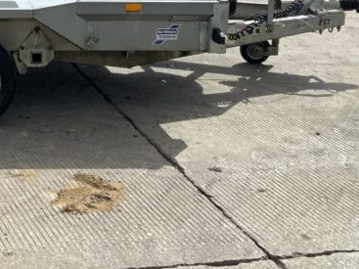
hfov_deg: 22.6
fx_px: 840
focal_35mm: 81
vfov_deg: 17.2
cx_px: -50
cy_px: -73
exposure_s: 1/1912
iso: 16
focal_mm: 3
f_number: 1.8
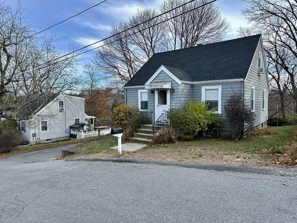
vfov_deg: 56.8
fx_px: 206
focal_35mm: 24
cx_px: 148
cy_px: 112
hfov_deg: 71.6
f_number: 1.78
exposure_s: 1/1692
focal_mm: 6.86
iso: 80
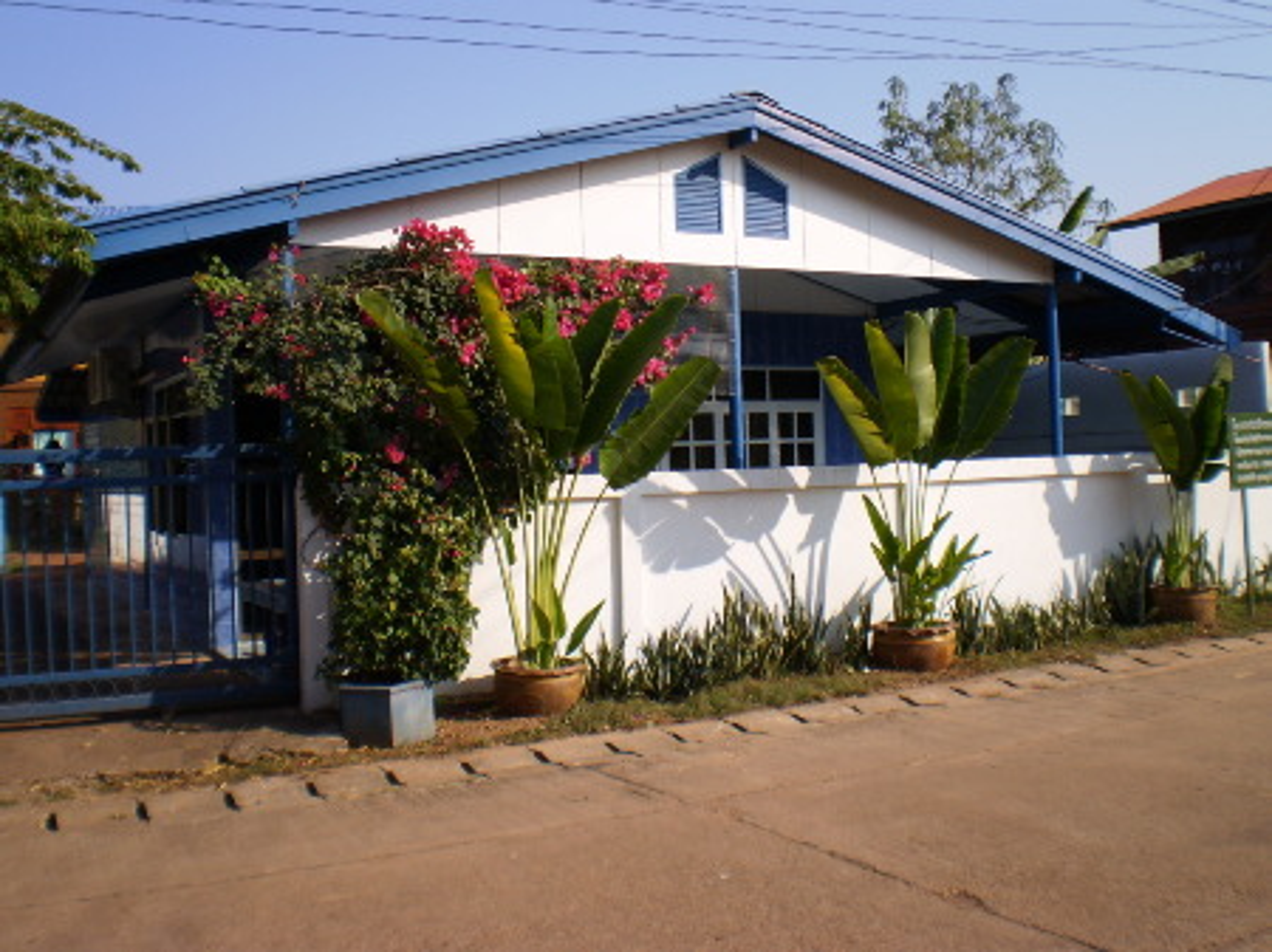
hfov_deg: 51.4
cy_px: 476
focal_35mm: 36
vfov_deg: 39.6
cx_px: 636
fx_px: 1322
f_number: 4.6
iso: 64
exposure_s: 1/500
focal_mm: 6.3
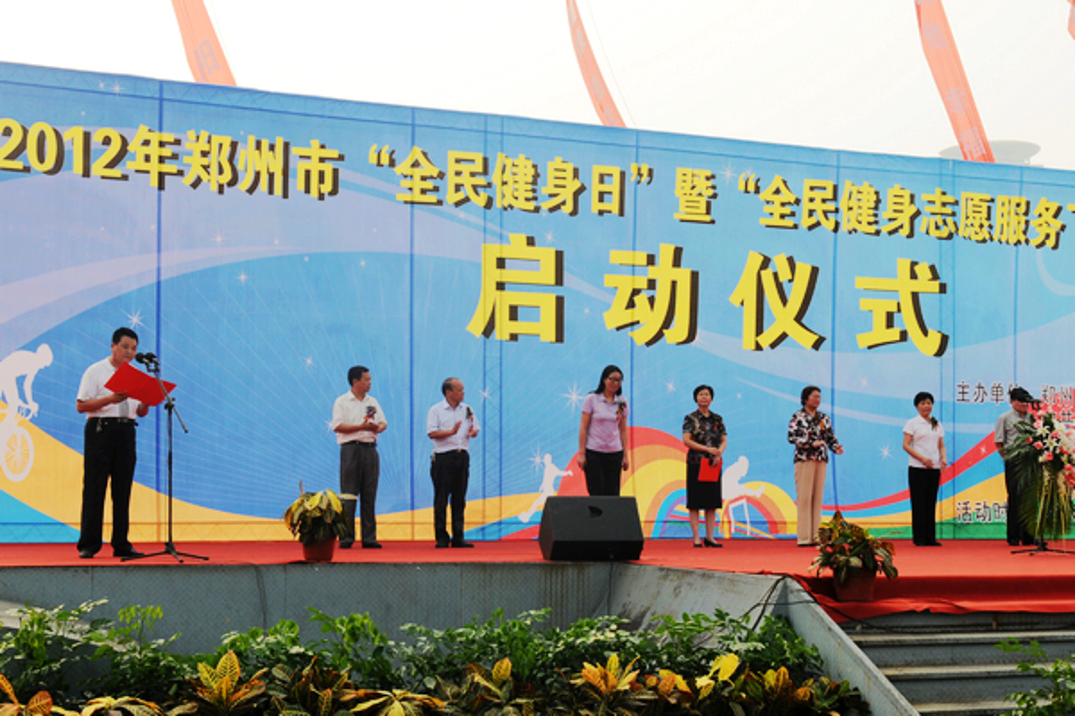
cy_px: 358
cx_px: 538
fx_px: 1254
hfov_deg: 46.4
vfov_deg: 31.9
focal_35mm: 42
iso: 200
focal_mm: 28
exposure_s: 1/320
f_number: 9
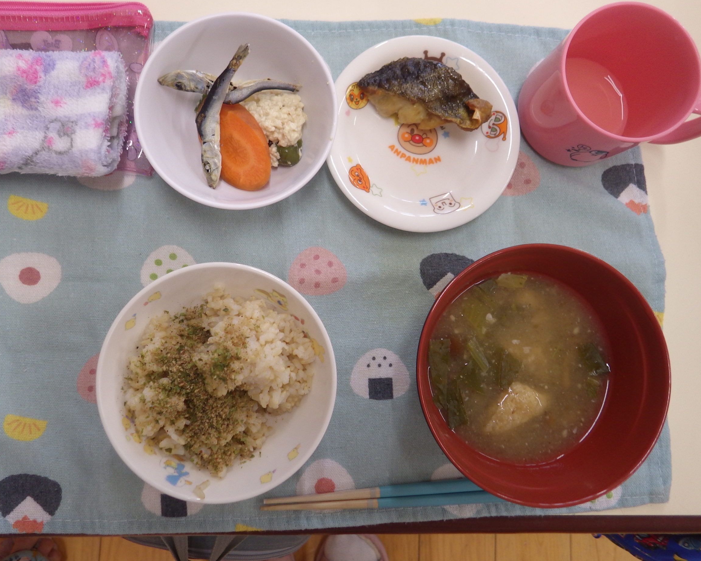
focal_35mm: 27
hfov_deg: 64.0
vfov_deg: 53.2
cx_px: 321
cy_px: 275
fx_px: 560
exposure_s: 1/50
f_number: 2
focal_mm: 4.5
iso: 125
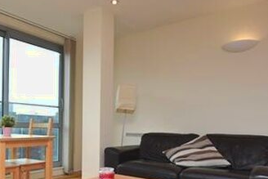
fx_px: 238
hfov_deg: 54.9
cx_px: 56
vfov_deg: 40.2
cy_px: 130
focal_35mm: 32
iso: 100
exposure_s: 1/125
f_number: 5.6
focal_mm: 10
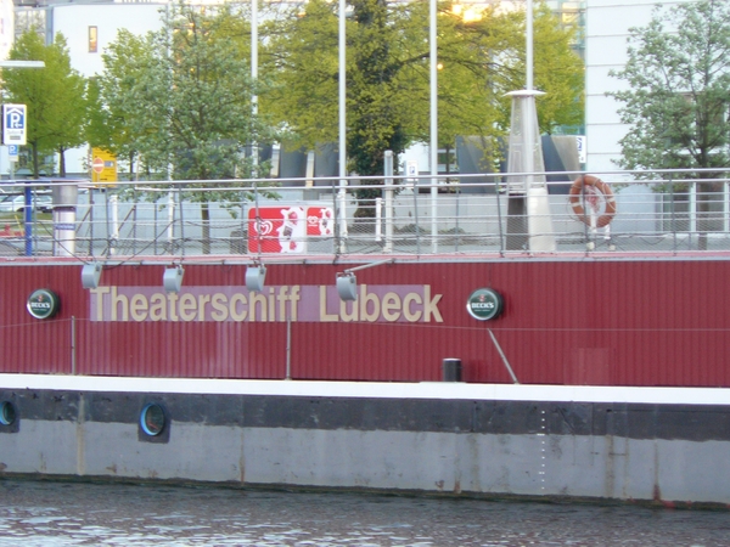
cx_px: 365
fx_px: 5146
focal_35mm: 244
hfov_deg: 8.1
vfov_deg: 6.1
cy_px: 274
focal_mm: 40.7
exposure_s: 1/50
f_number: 3.3
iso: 200
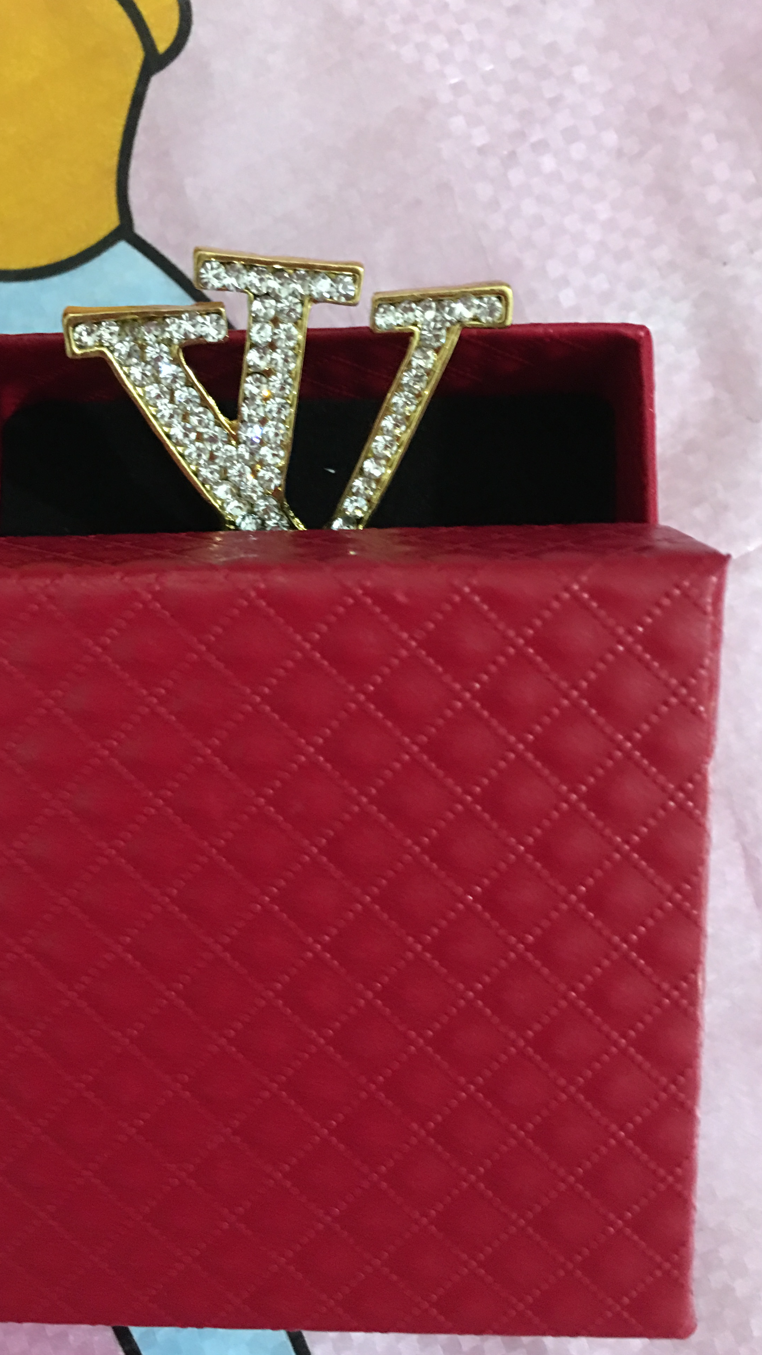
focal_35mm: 33
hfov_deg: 35.5
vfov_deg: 59.5
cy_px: 675
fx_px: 1185
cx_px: 309
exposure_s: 1/4
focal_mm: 4.15
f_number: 2.2
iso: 100
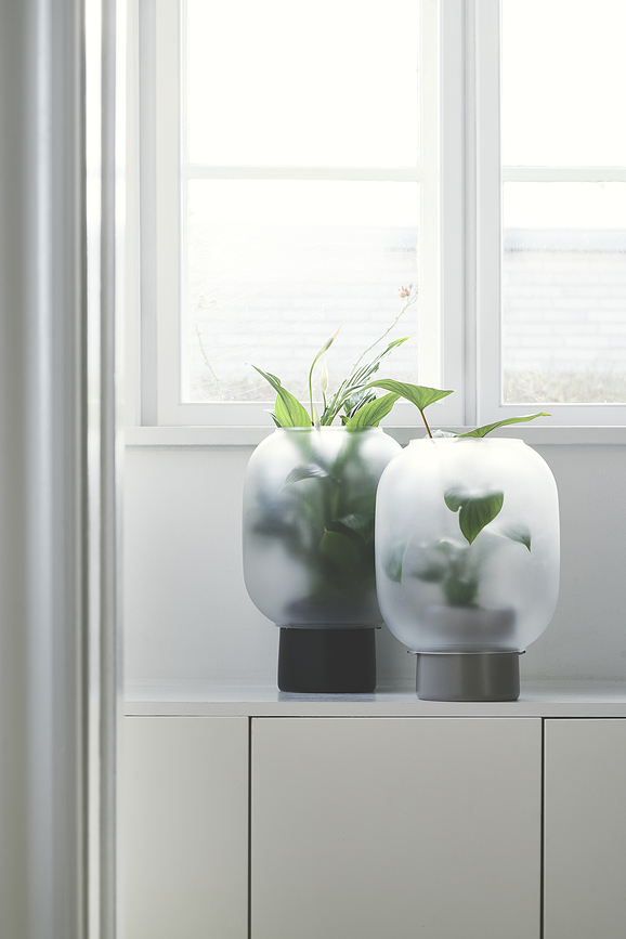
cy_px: 470
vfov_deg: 23.9
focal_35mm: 85
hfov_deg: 16.1
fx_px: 2217
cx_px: 313
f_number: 8
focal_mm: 85
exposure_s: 1/6
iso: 100
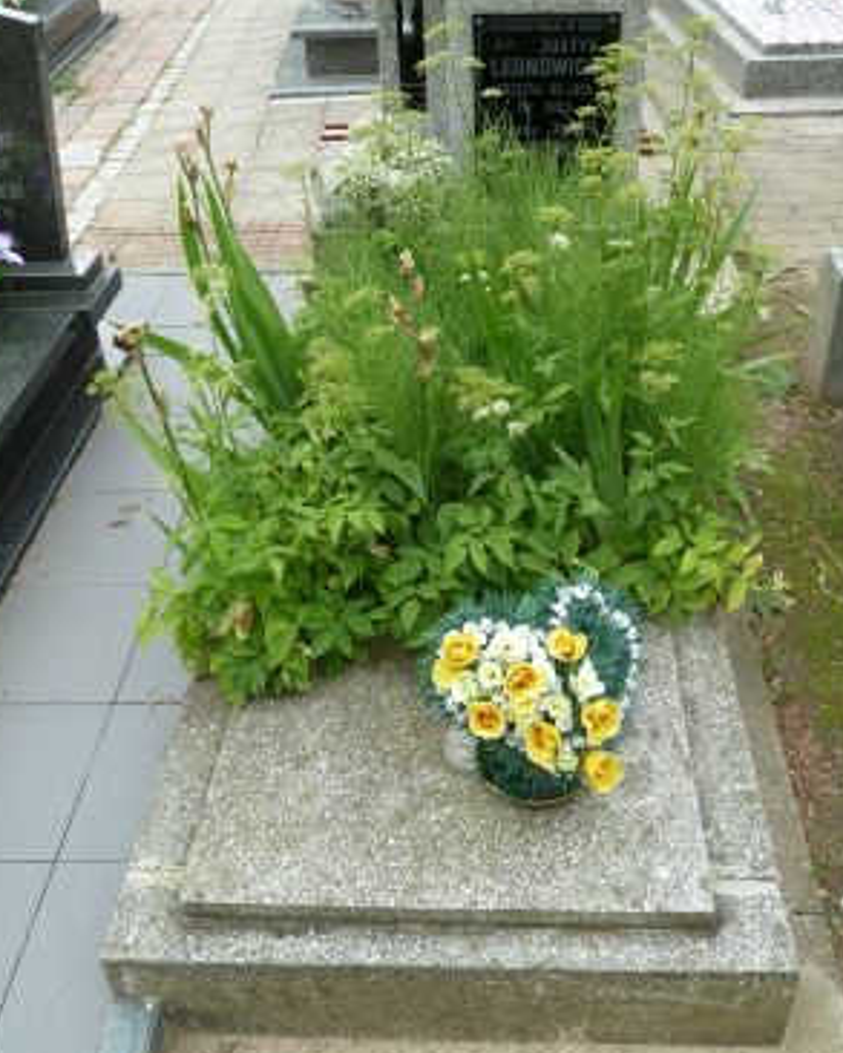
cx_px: 452
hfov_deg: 45.8
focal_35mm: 32
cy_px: 429
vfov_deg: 55.3
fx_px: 998
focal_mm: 4.1
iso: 80
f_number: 4
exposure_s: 1/125
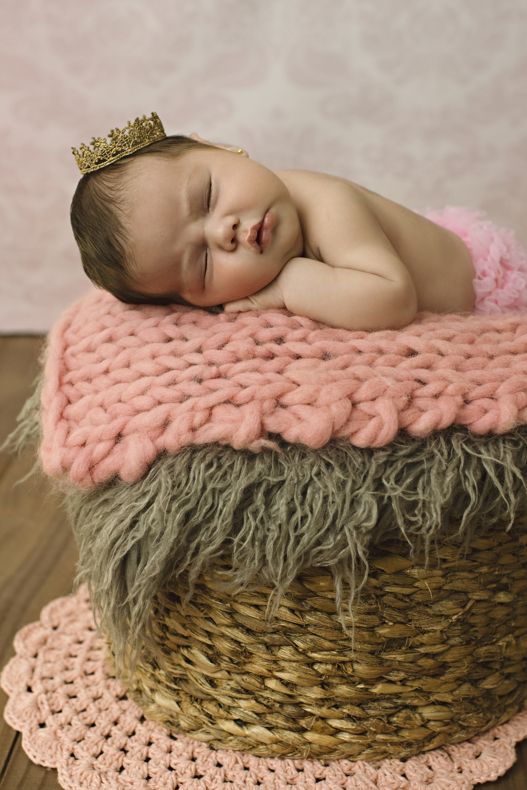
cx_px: 264
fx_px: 1153
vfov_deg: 37.9
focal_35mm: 52
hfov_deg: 25.8
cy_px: 395
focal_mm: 35
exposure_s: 1/160
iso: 500
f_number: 3.5
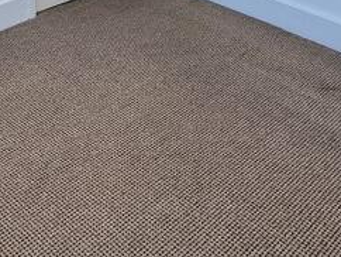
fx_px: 542
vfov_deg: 22.9
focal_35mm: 55
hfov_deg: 34.2
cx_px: 86
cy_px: -97
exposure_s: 1/100
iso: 50
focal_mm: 2.2
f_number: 2.2
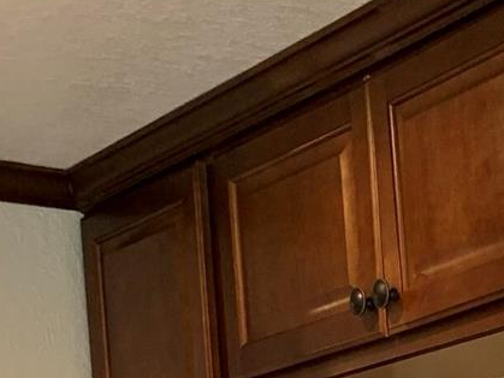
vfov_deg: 10.2
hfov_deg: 14.9
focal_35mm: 127
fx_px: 1849
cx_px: 642
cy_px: 890
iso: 100
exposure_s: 1/60
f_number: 1.8
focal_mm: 4.25
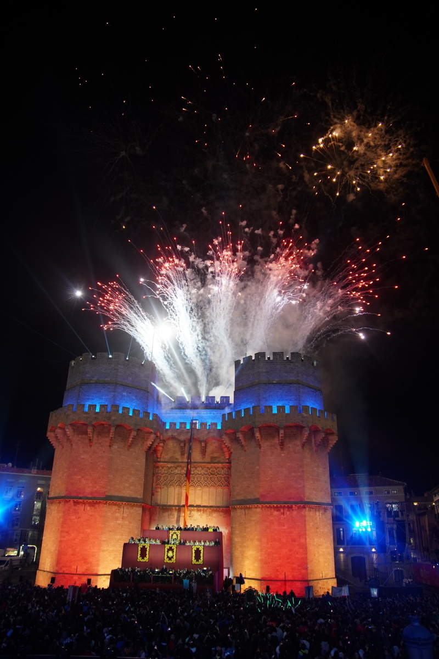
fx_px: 439
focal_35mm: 24
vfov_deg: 73.7
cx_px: 220
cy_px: 330
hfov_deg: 53.1
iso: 800
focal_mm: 16
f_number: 2.8
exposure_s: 1/80
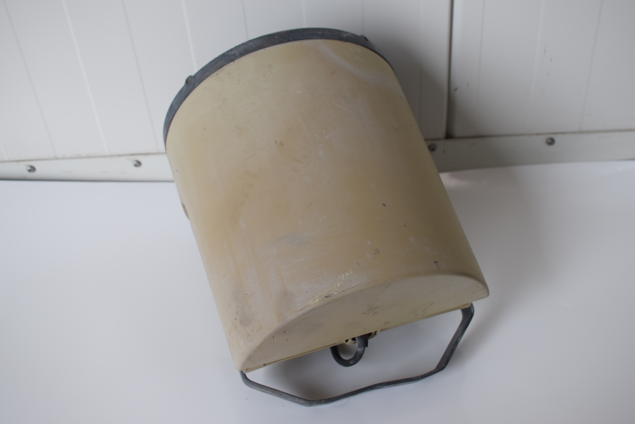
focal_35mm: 45
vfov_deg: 29.9
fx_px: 794
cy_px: 212
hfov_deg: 43.6
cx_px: 318
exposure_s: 1/200
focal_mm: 30
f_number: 7.1
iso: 400
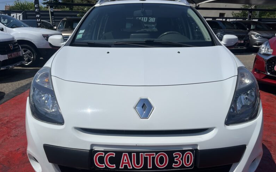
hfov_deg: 66.5
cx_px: 139
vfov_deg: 44.4
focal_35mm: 28
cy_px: 100
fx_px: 211
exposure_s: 1/11905
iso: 50
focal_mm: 5.1
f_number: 1.6
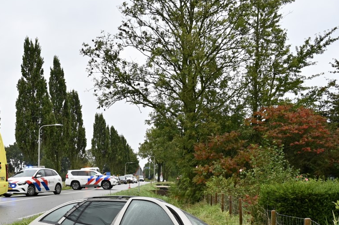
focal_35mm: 51
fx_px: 480
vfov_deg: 25.1
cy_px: 226
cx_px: 74
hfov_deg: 37.7
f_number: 6.3
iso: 100
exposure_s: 1/50
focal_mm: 24
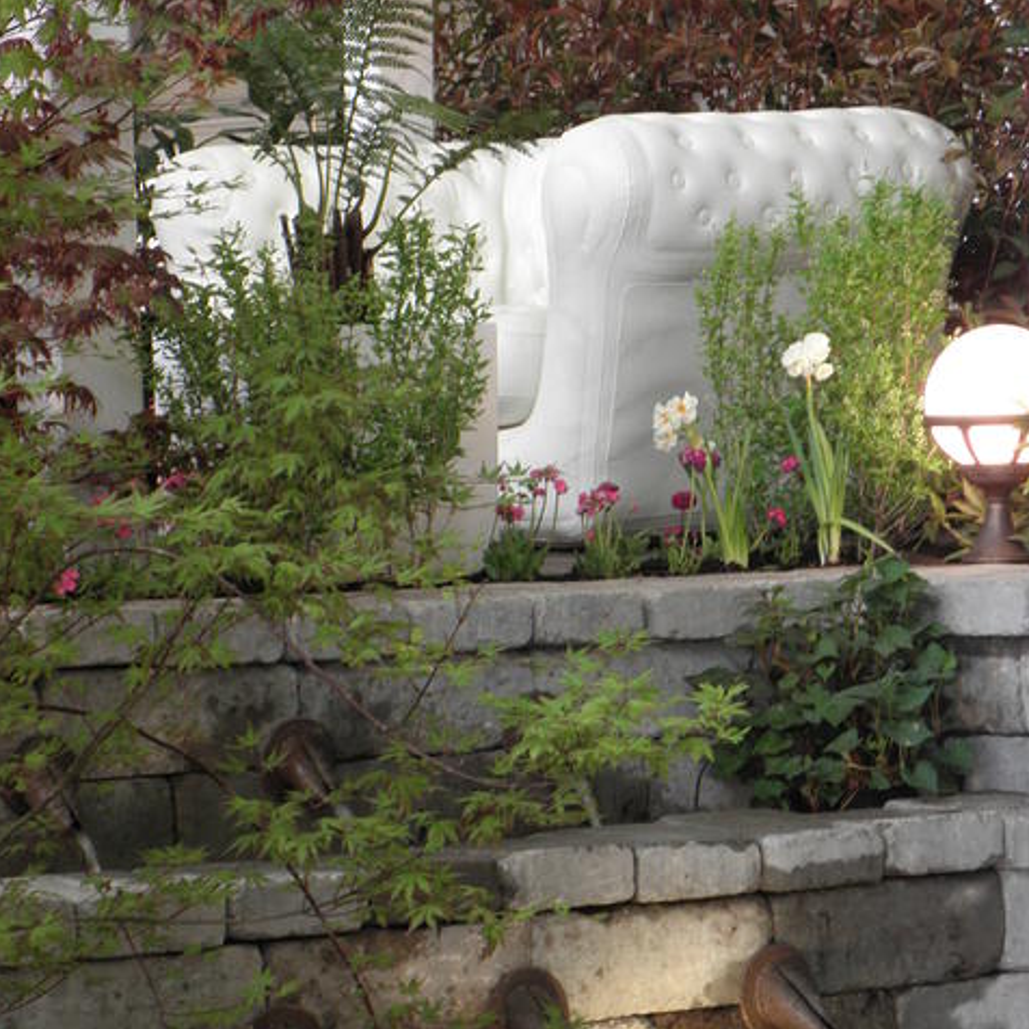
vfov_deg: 12.6
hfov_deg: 12.7
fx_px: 4641
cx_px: 512
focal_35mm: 138
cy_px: 685
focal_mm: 20.76
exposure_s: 1/8
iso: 125
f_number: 4.3
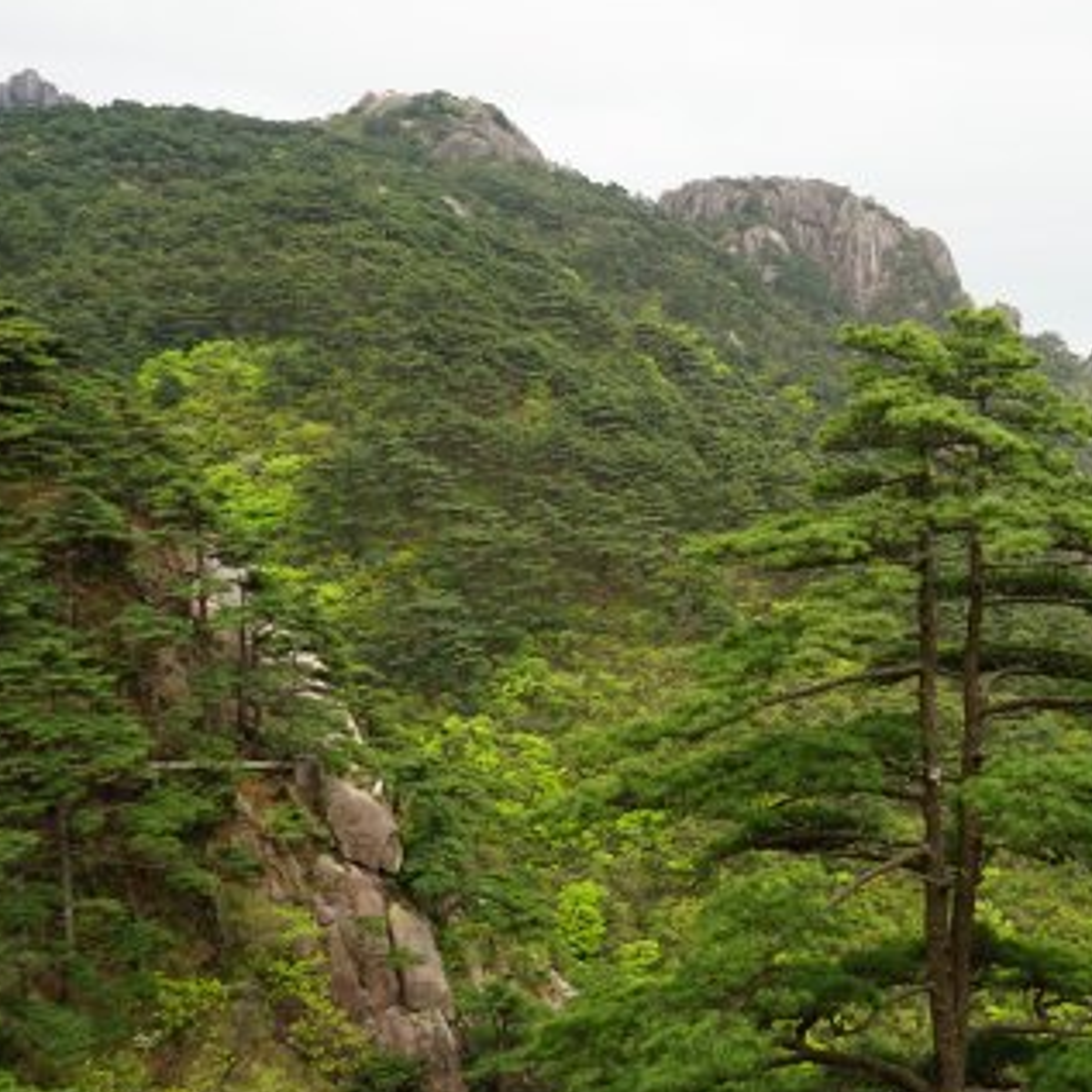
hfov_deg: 35.9
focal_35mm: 46
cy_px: 572
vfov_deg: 36.8
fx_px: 1642
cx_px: 834
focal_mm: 28
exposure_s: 1/60
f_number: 6.3
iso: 100
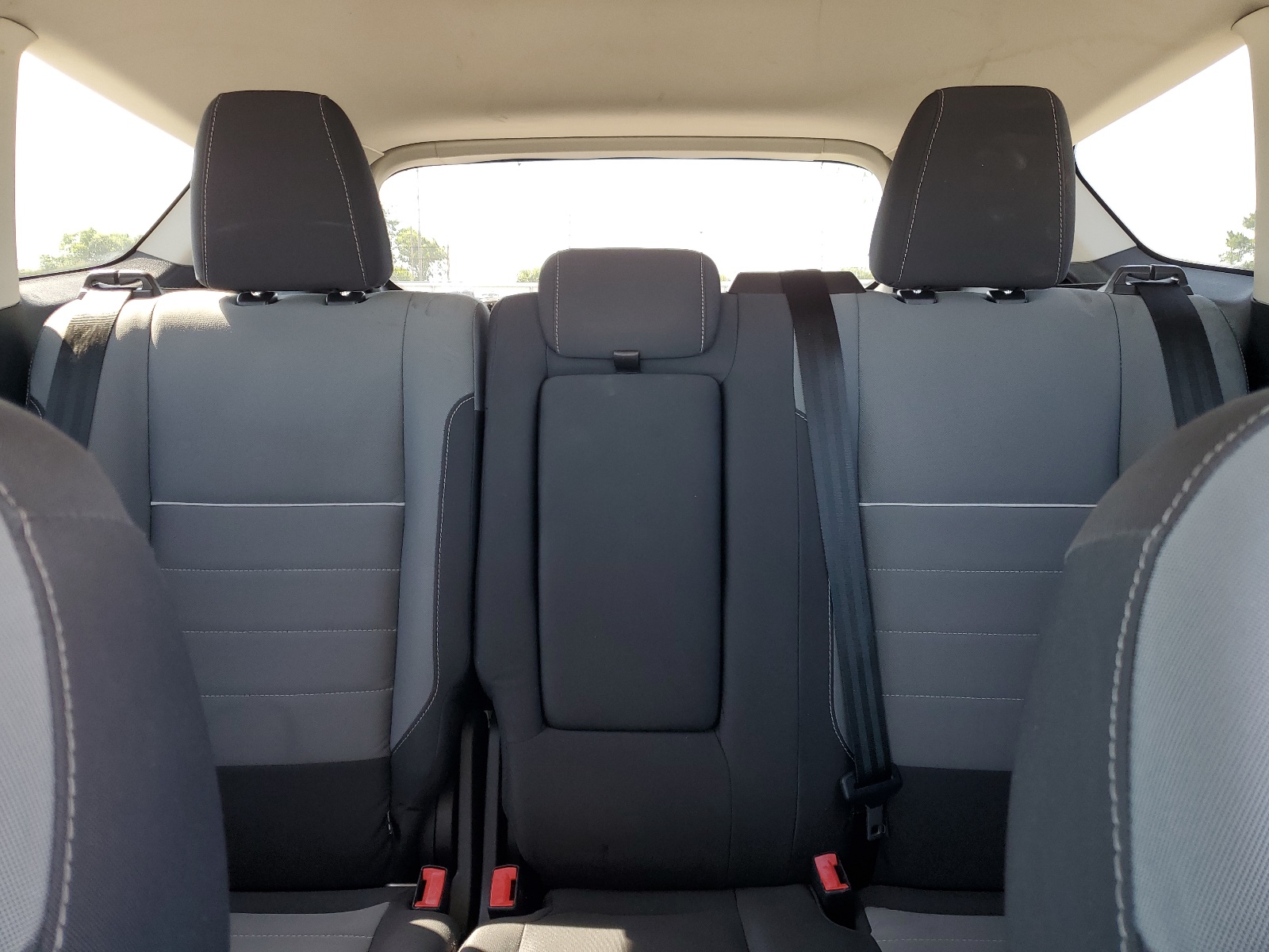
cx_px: 634
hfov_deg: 67.3
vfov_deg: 53.1
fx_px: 953
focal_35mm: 26
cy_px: 476
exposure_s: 1/60.2
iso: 52
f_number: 1.5
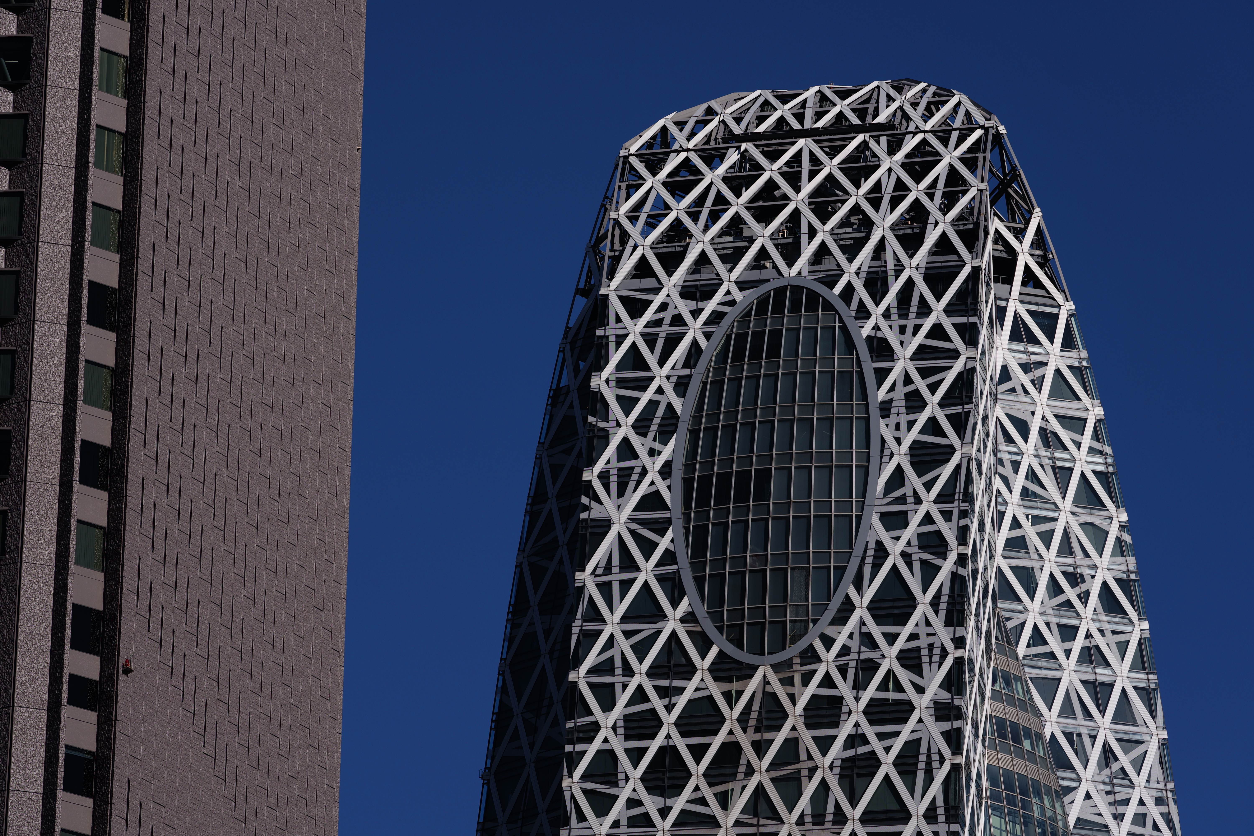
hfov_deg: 10.3
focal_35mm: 200
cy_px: 418
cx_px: 627
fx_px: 6966
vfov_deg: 6.9
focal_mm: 200
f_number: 8
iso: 100
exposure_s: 1/800
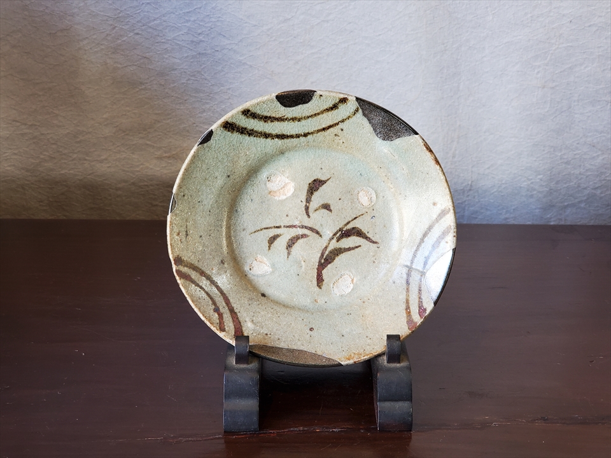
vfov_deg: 28.0
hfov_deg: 36.8
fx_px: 918
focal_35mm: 52
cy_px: 229
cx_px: 306
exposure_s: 1/30
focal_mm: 6
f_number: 2.4
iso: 160
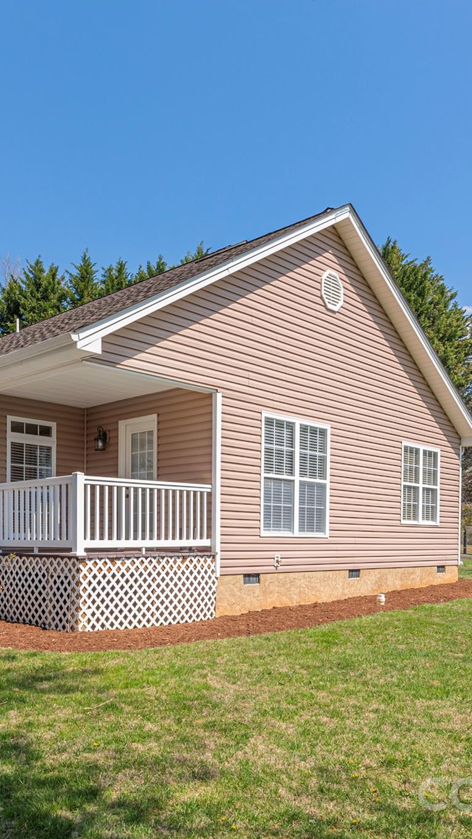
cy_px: 419
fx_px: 668
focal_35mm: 30
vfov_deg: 64.3
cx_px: 158
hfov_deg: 38.5
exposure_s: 1/4000
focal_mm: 19
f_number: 7.1
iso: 320
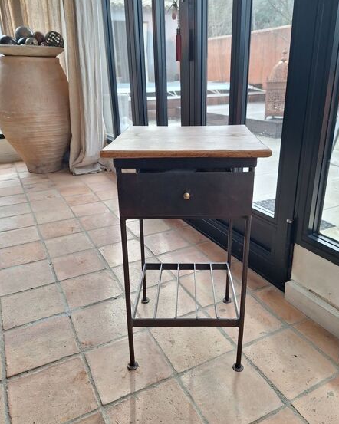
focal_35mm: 26
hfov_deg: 54.8
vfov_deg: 66.0
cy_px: 206
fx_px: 326
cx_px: 183
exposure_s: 1/165
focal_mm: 5.54
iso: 40
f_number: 1.8
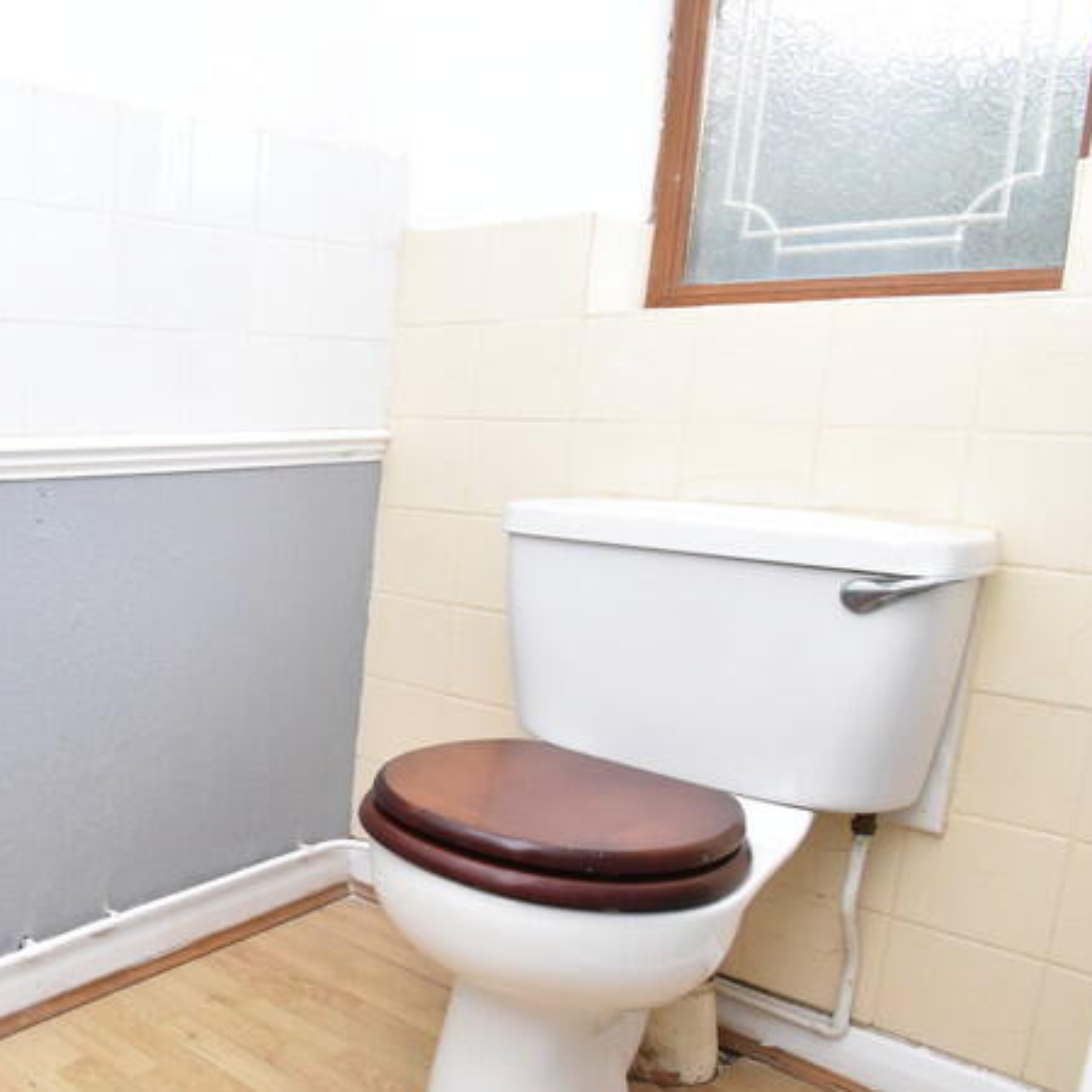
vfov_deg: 55.5
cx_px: -99
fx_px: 1035
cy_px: 593
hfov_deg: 43.5
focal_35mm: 29
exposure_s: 1/60
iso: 800
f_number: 7.1
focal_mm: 10
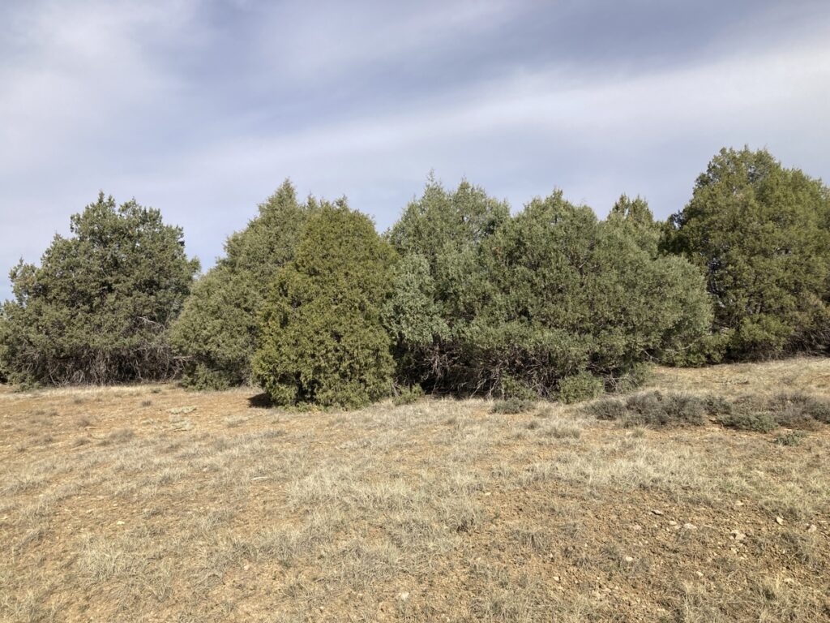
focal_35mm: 28
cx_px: 415
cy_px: 312
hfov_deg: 63.4
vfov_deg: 49.7
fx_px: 671
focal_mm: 3.99
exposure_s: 1/2525
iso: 20
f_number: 1.8
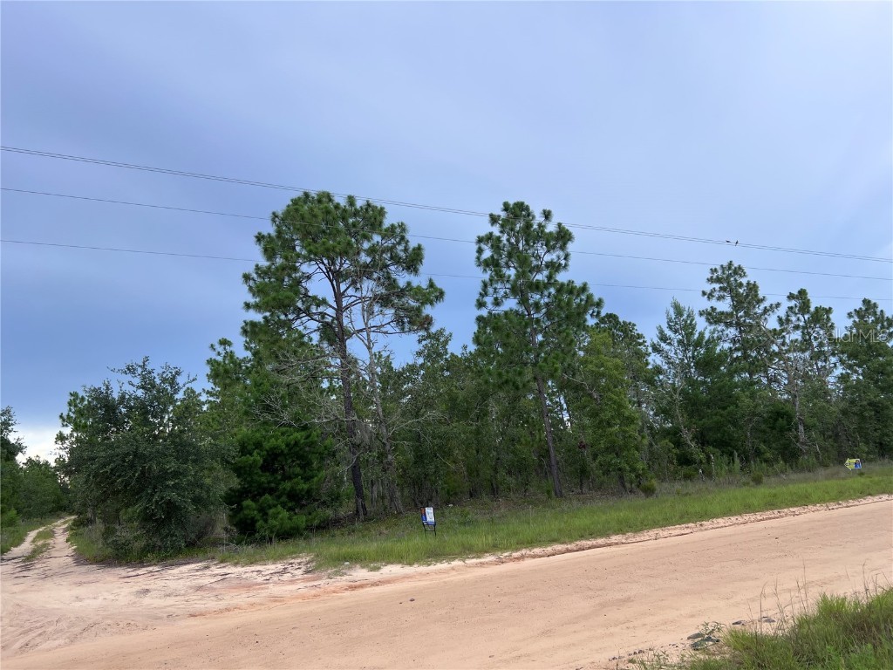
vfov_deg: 53.1
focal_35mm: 26
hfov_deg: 67.3
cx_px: 446
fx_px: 671
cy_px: 335
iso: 50
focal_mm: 5.7
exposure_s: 1/982
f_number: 1.5
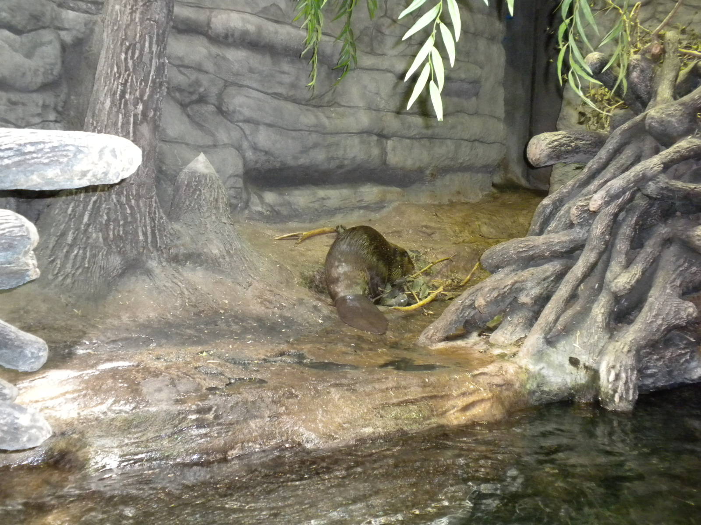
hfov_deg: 50.1
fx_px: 749
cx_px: 350
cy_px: 262
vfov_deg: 38.7
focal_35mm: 37
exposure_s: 1/30
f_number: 3.5
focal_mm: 6.6
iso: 410
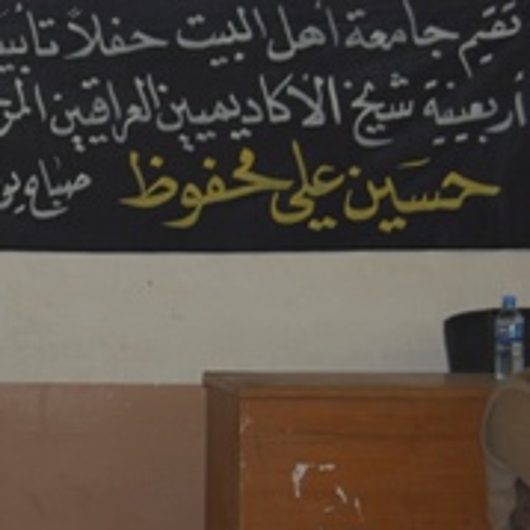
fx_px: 2096
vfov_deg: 14.4
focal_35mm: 121
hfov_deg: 14.1
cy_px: 198
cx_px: -36
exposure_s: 1/15
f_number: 5.6
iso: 200
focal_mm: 38
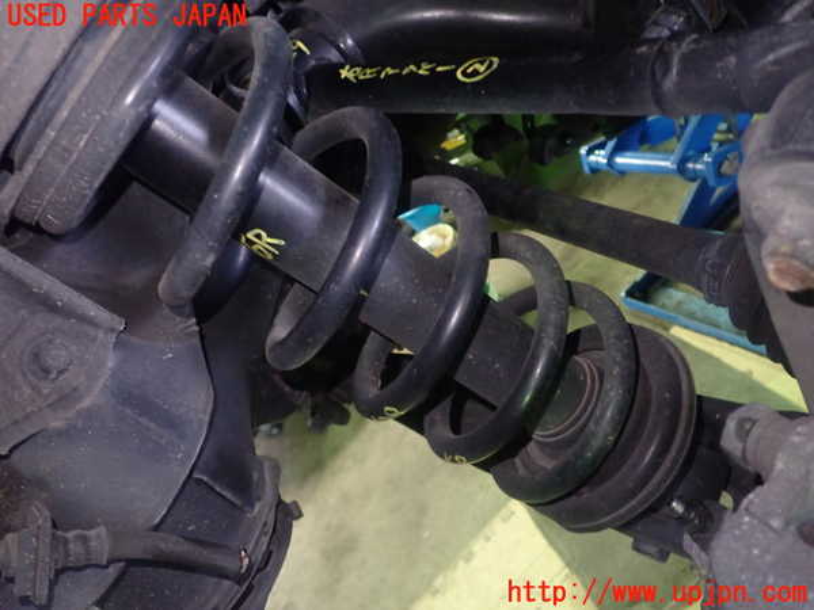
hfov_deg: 60.0
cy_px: 305
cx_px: 407
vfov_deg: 46.8
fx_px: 705
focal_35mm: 30
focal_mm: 5.4
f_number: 2.3
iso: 800
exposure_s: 1/30
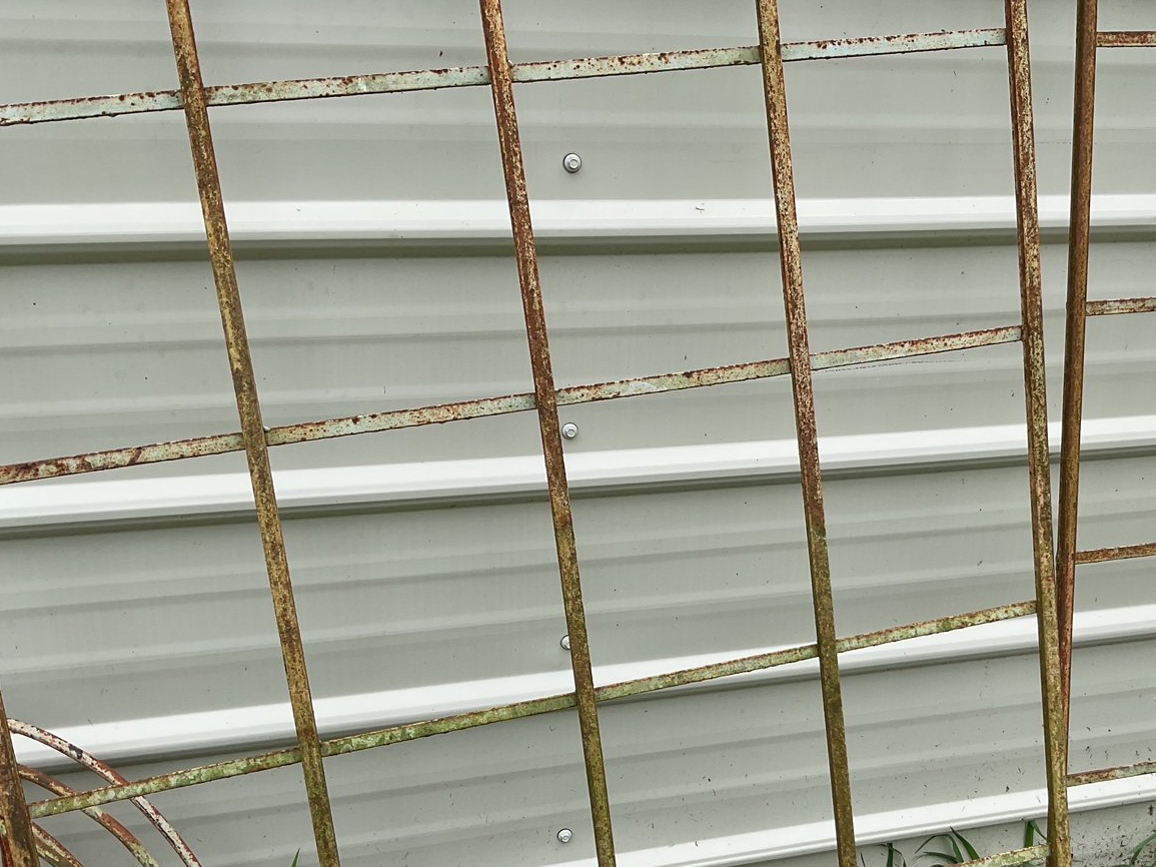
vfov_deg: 37.4
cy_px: 556
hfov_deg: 48.6
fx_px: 1269
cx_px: 716
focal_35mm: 38
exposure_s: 1/620
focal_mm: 3
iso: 16
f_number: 1.8
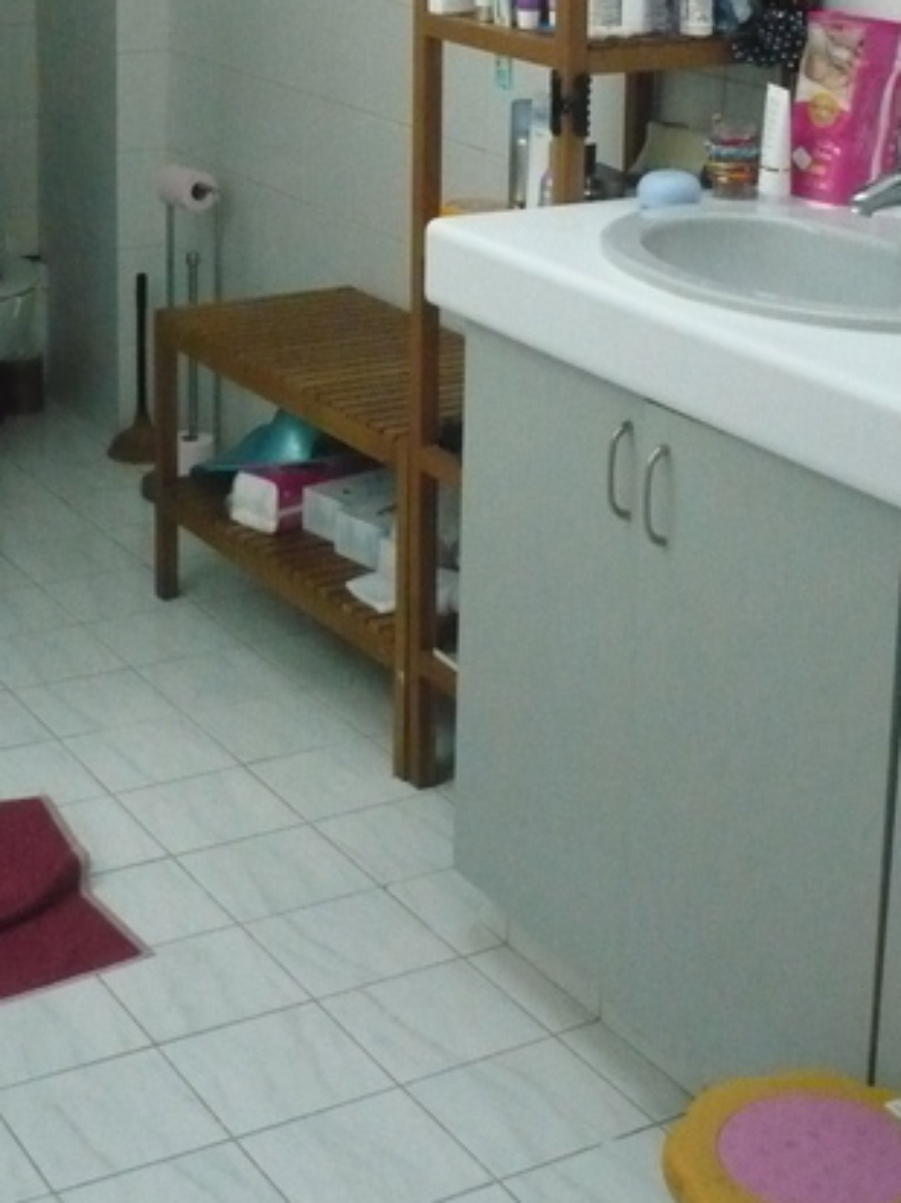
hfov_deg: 22.6
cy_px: 160
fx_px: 2258
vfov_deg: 28.8
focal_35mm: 65
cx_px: 442
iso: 800
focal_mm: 5.8
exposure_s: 1/1000
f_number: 2.8
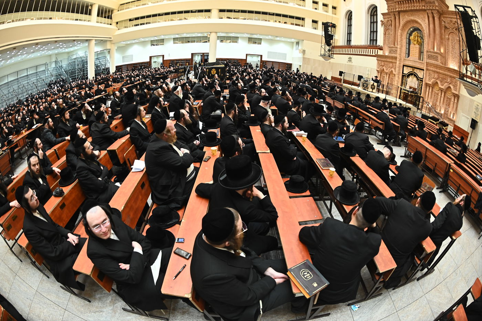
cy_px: 160
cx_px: 241
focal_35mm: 16
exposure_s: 1/200
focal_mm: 16
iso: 2000
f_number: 4.5
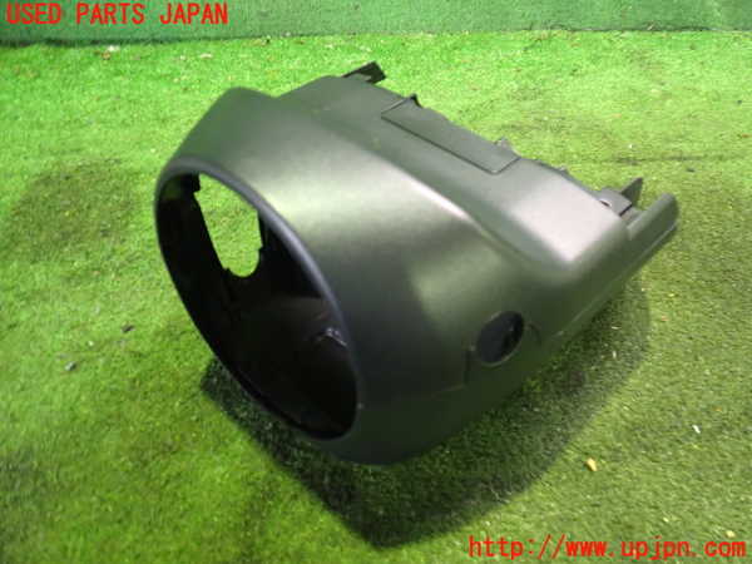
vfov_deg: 46.8
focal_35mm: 30
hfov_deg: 60.0
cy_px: 282
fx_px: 652
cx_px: 376
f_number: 2.3
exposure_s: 1/20
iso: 800
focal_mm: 5.4
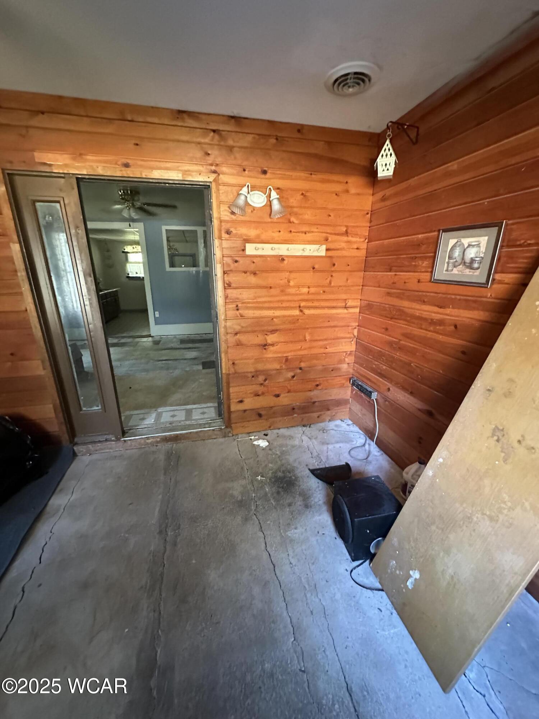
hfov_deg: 85.7
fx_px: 291
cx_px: 270
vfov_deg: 102.1
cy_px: 360
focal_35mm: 14
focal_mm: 2.22
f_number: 2.2
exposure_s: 1/40
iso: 1000
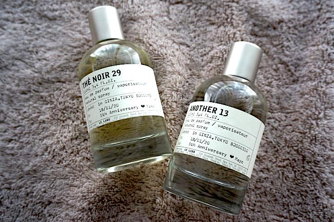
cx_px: 167
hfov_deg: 57.3
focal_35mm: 33
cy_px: 111
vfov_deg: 39.9
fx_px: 306
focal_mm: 22
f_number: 4
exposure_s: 1/60
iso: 200
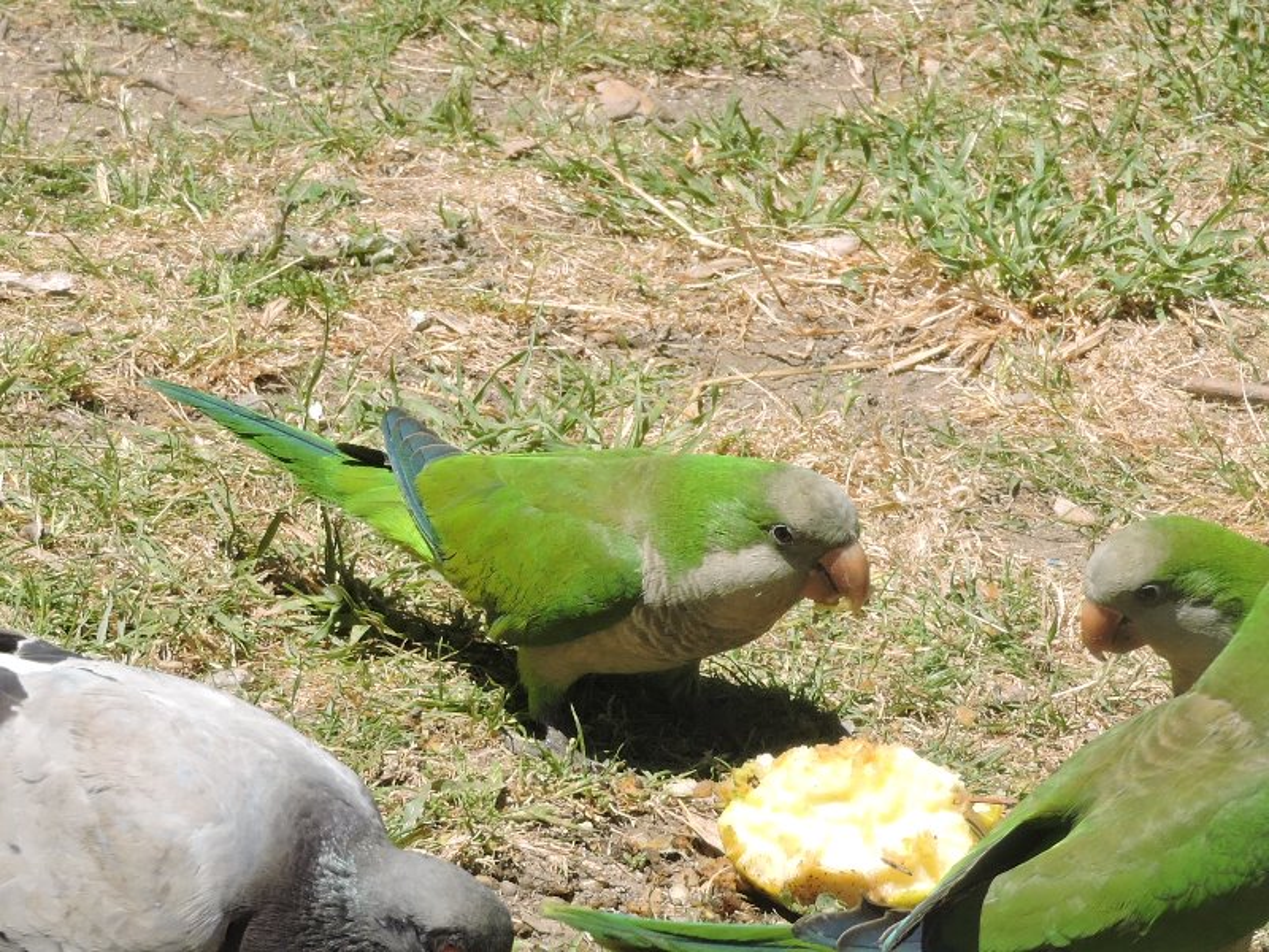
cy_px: 476
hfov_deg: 9.0
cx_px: 634
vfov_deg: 6.8
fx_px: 8065
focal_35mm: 220
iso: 100
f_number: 5.3
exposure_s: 1/320
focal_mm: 39.4
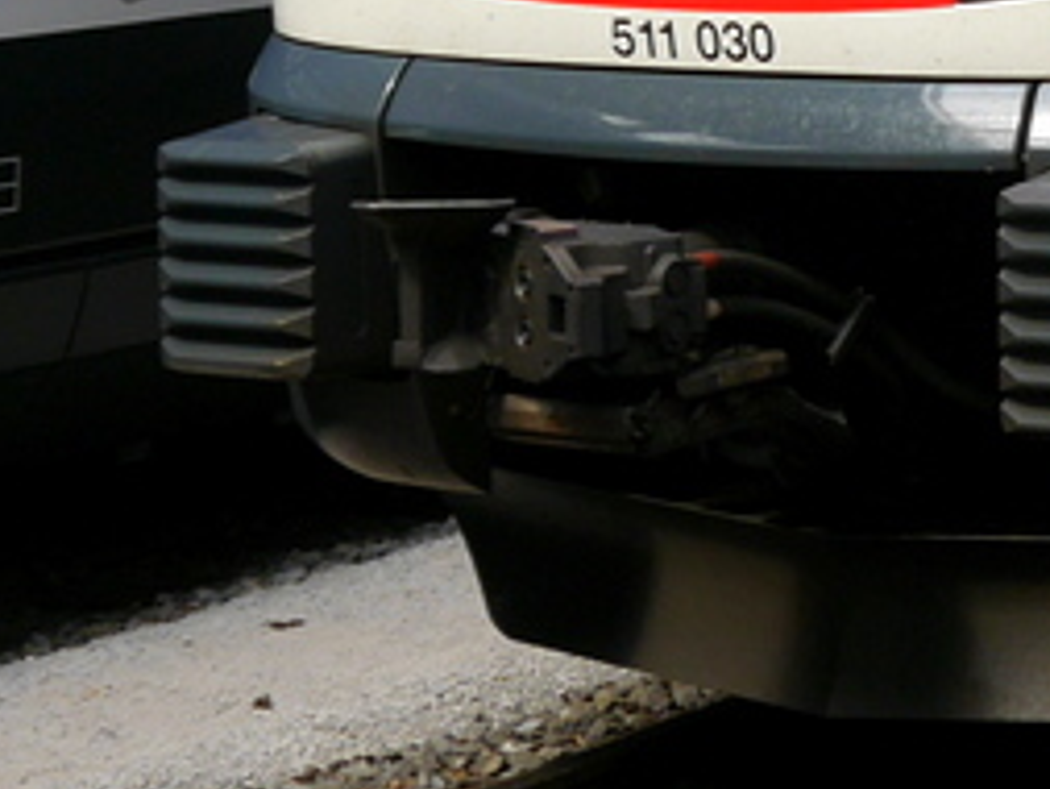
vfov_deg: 9.0
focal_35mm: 161
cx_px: 1743
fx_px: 4886
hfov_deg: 11.6
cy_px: -303
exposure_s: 1/125
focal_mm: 17
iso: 160
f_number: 4.5
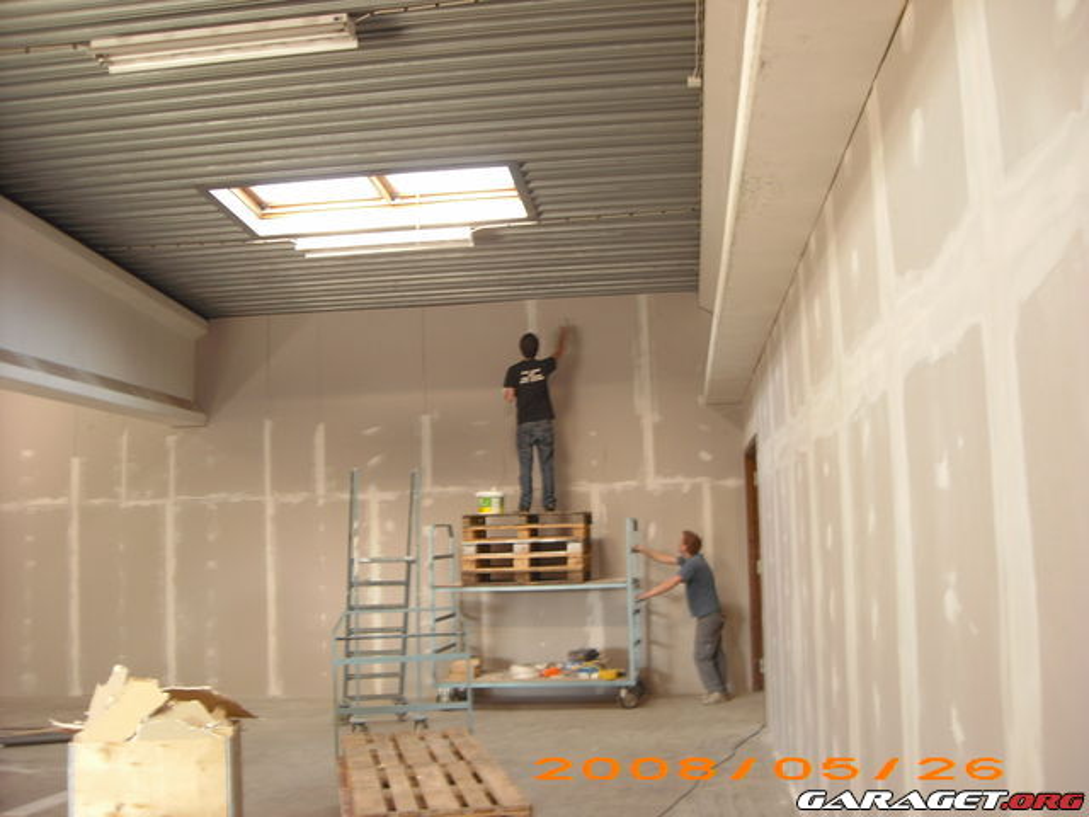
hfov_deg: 50.1
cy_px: 408
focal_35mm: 37
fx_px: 1164
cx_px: 544
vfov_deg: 38.7
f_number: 2.7
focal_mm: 6.2
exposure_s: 1/15
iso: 100
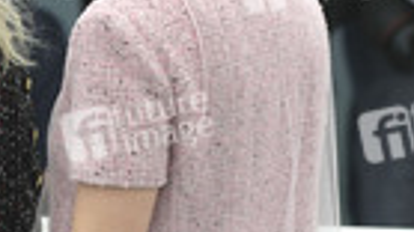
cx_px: 58
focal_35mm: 457
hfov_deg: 4.7
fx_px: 5014
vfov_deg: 2.7
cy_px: 54
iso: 100
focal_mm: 90
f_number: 2.2
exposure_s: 1/2000
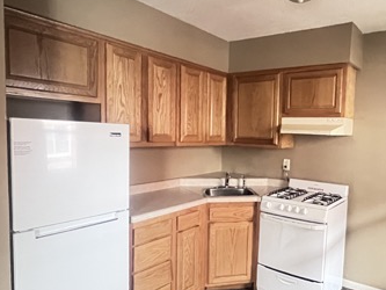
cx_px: 264
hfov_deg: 67.0
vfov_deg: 54.8
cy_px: 159
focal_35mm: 25
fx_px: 279
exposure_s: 1/24
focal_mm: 1.57
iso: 1600
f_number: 1.8
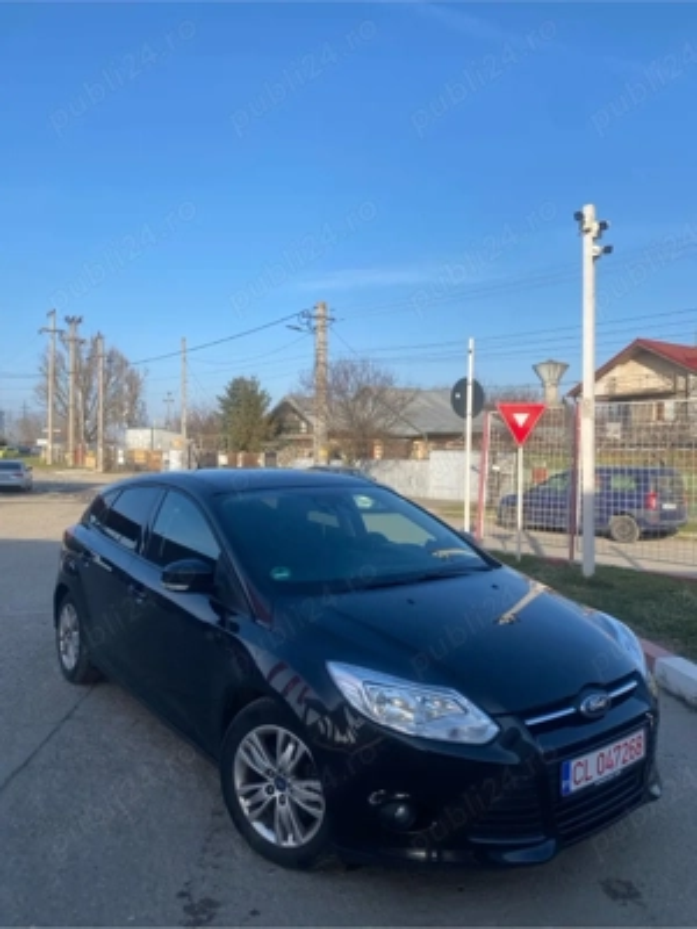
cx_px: 348
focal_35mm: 26
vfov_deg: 67.3
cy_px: 464
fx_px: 698
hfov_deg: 53.1
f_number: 1.8
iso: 32
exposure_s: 1/2066
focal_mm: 4.25
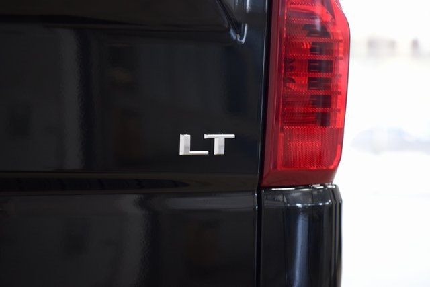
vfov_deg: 13.0
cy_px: 144
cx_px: 215
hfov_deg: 19.5
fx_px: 1254
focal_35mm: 105
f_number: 2.8
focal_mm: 70
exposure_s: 1/80
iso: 1600
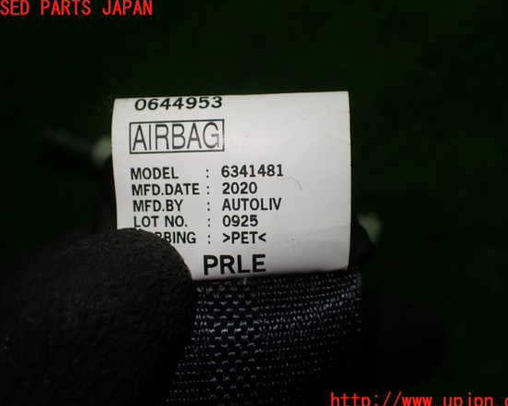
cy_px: 205
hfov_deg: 55.7
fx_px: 481
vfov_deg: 45.8
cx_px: 262
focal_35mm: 32
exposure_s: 1/160
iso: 100
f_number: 2.3
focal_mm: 5.4
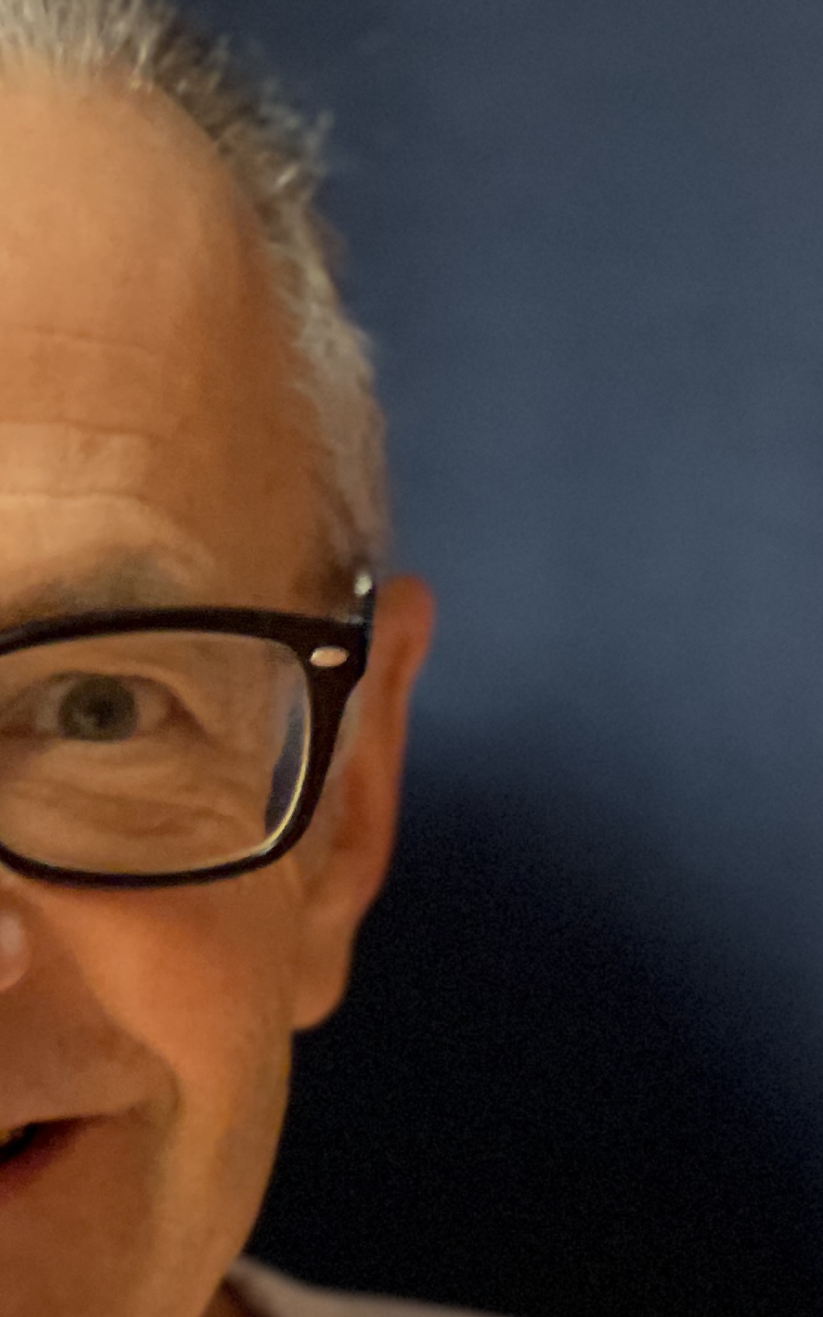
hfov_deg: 5.7
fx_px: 8181
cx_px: -123
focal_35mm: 228
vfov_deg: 9.2
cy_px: 1152
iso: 320
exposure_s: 1/25
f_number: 2.8
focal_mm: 9
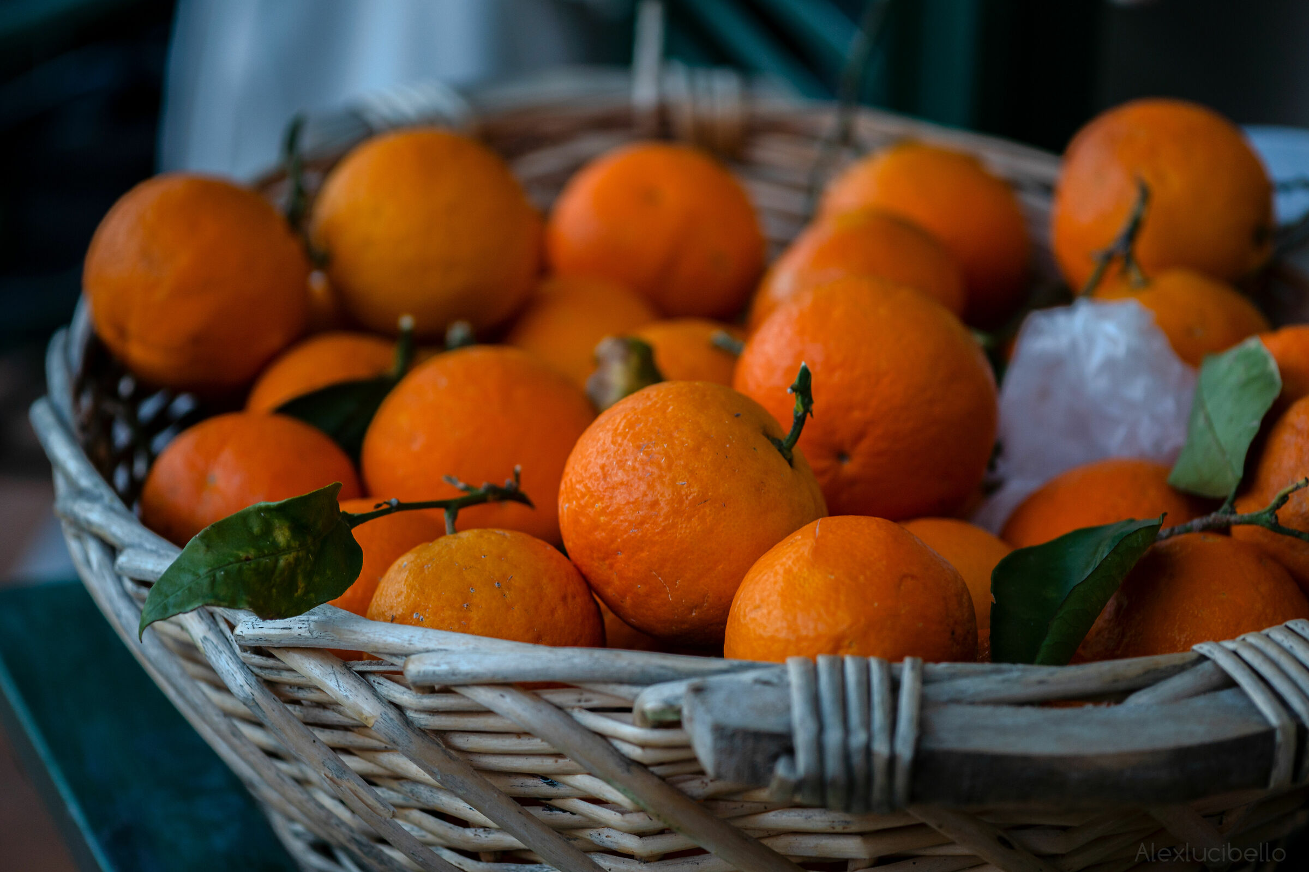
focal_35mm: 90
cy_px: 436
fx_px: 3272
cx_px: 654
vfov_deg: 15.2
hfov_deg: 22.6
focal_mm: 60
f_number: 2.8
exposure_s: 1/60
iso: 100
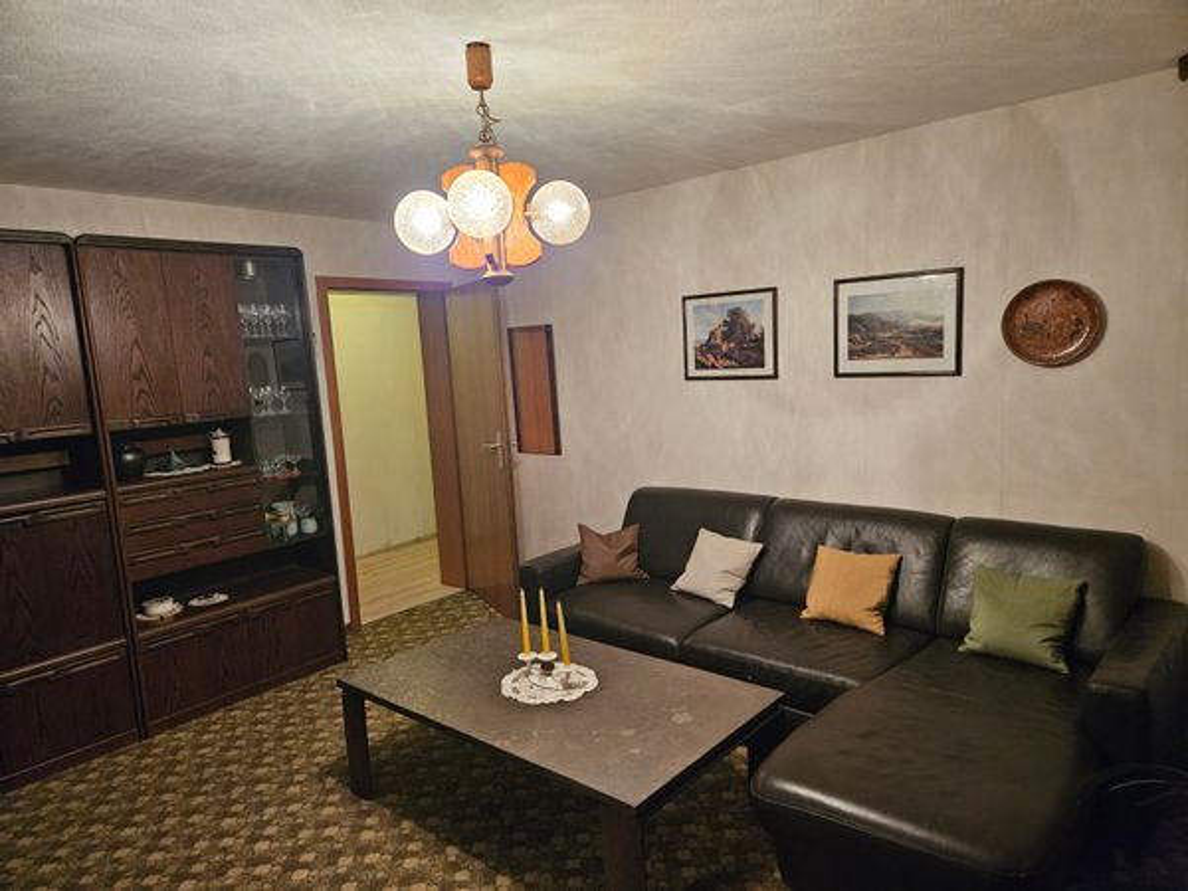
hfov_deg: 73.9
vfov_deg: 58.9
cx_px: 594
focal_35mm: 23
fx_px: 789
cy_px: 446
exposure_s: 1/100
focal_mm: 5.4
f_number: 1.8
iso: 800
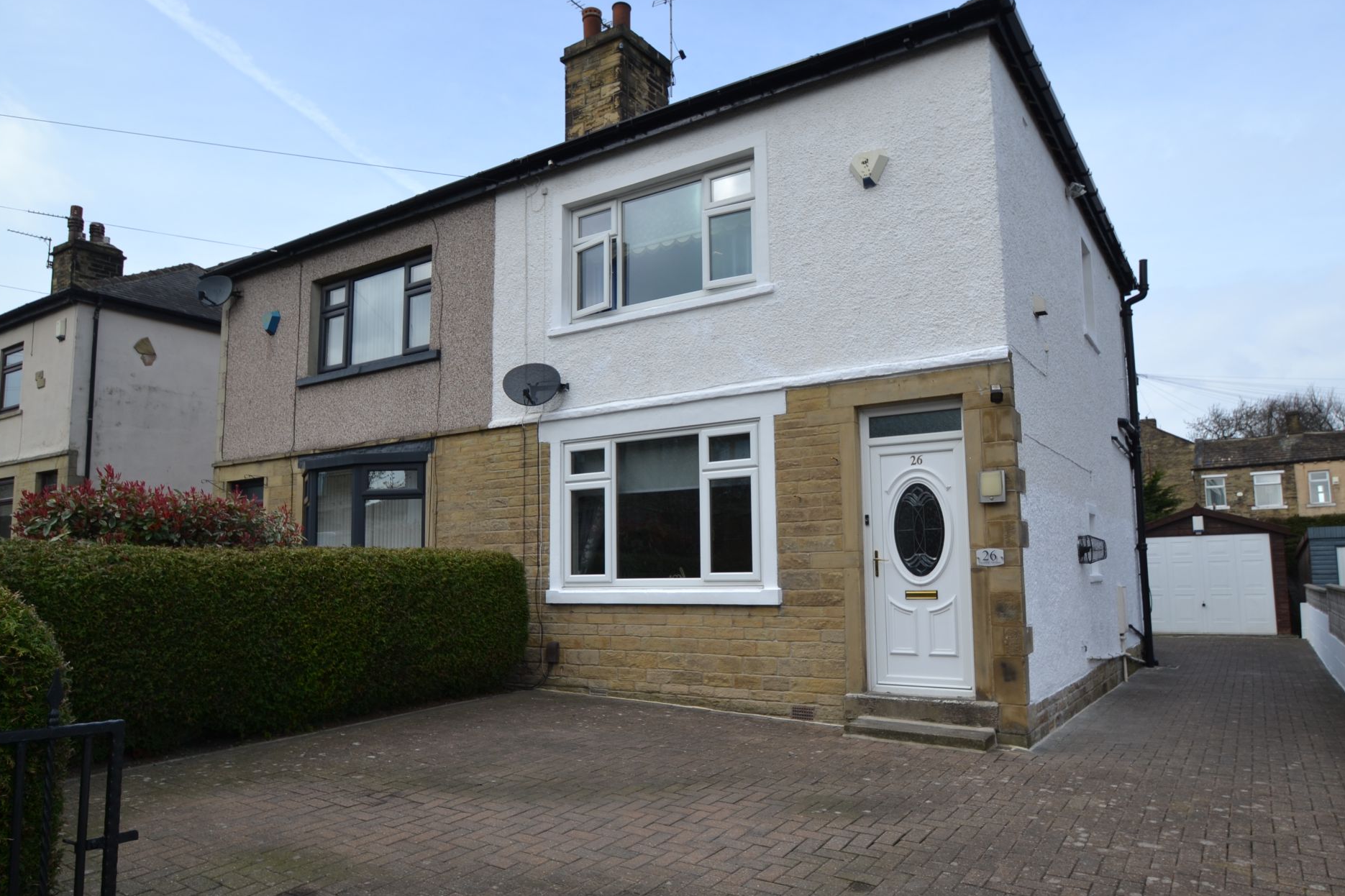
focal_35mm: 23
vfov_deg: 55.1
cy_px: 468
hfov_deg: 76.1
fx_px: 859
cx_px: 703
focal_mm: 14
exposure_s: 1/160
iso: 100
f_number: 6.3
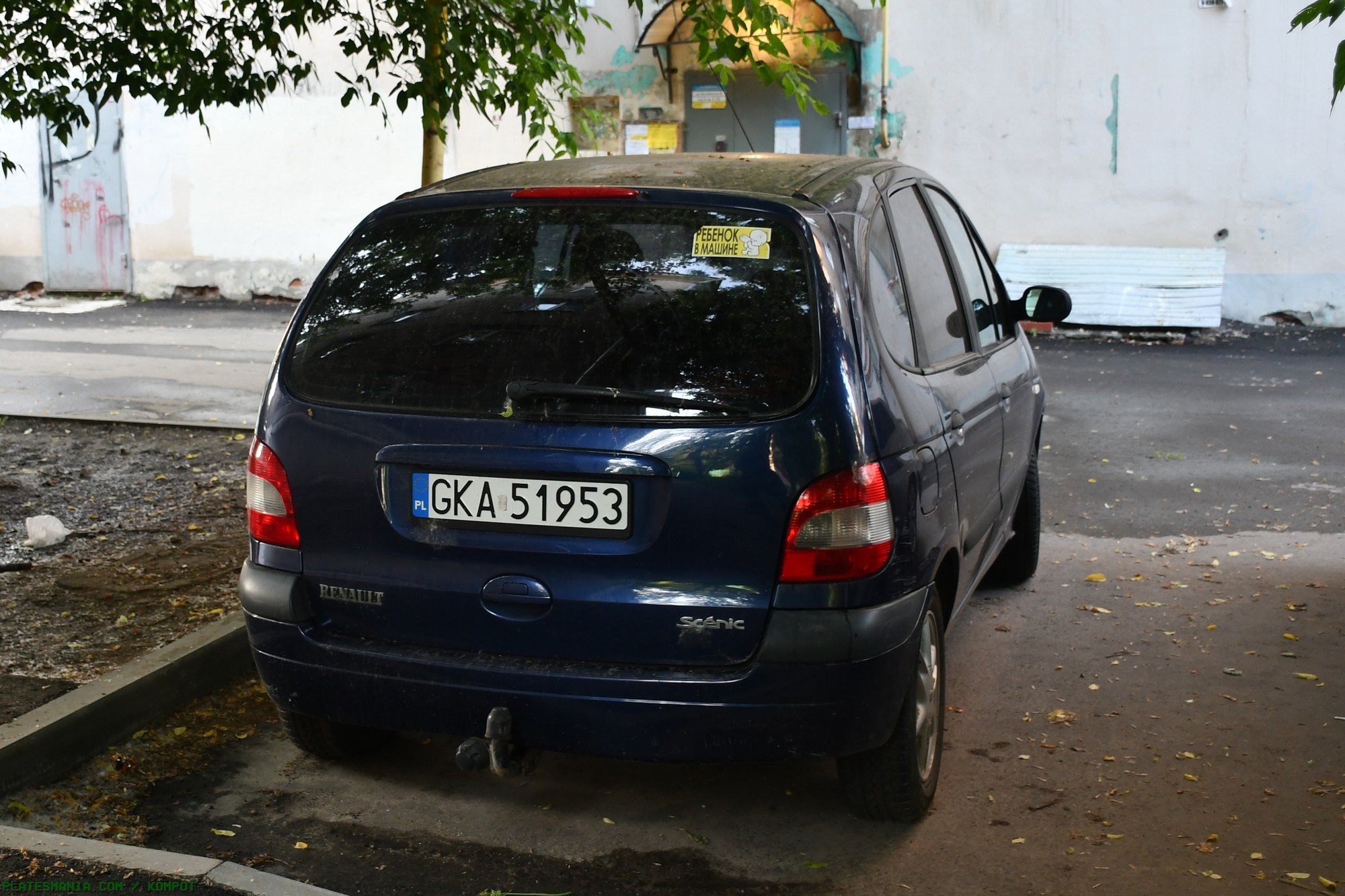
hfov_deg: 55.8
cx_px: 672
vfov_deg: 38.9
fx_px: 1270
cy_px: 448
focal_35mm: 34
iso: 400
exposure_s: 1/50
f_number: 3.8
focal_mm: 23
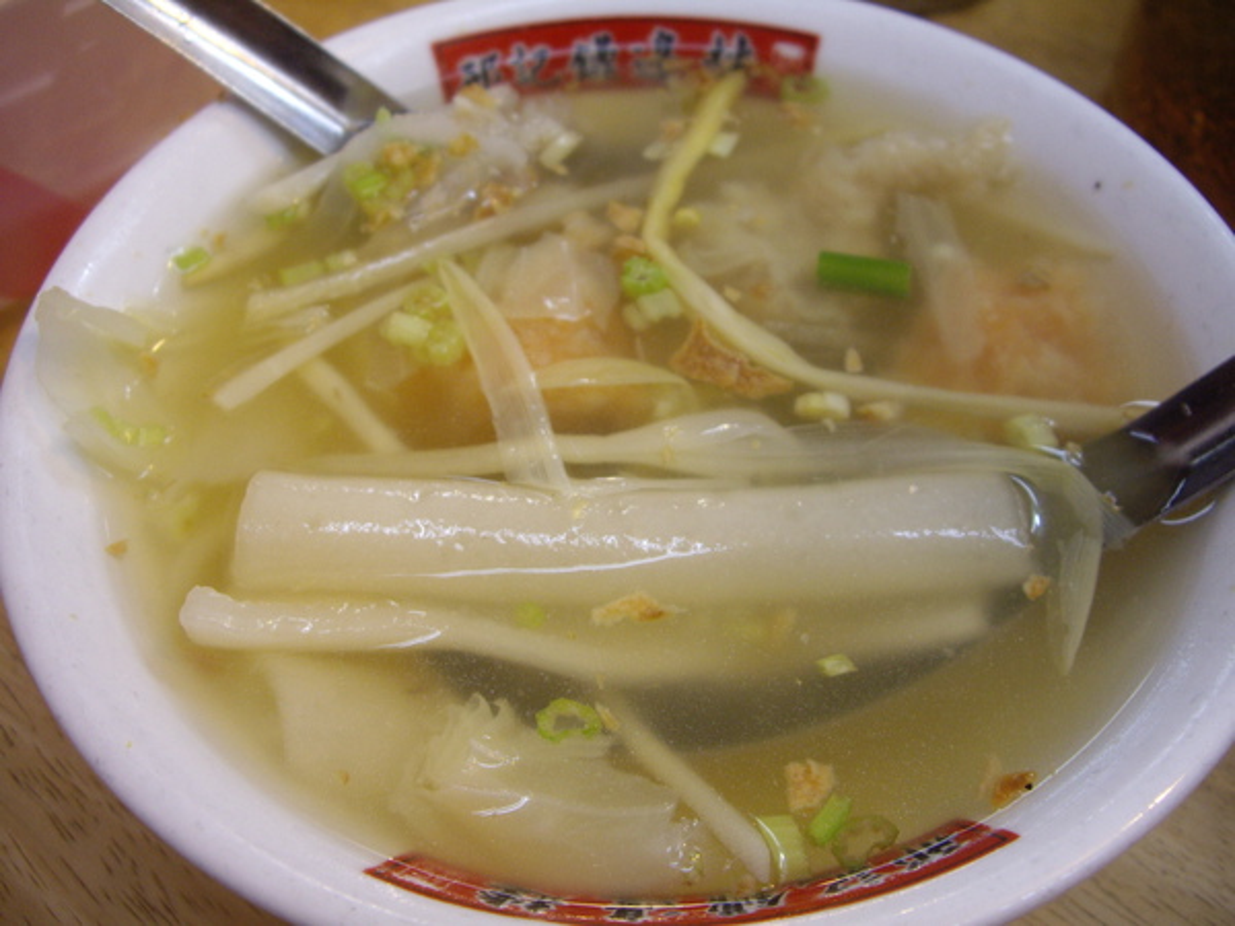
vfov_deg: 37.7
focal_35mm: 38
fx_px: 1356
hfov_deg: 49.0
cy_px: 463
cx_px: 618
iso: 200
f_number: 2.8
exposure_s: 1/50
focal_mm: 7.9
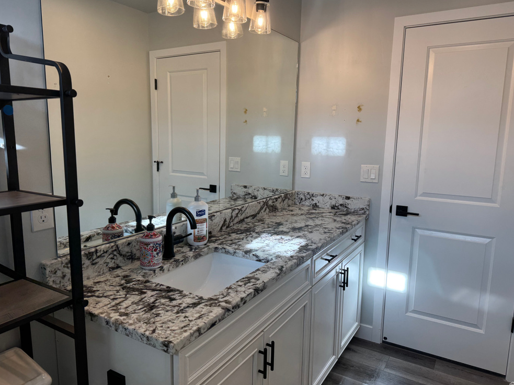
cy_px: 189
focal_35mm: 25
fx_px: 371
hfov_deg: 69.4
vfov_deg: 54.9
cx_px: 250
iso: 64
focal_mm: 6.76
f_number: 1.78
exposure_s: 1/156
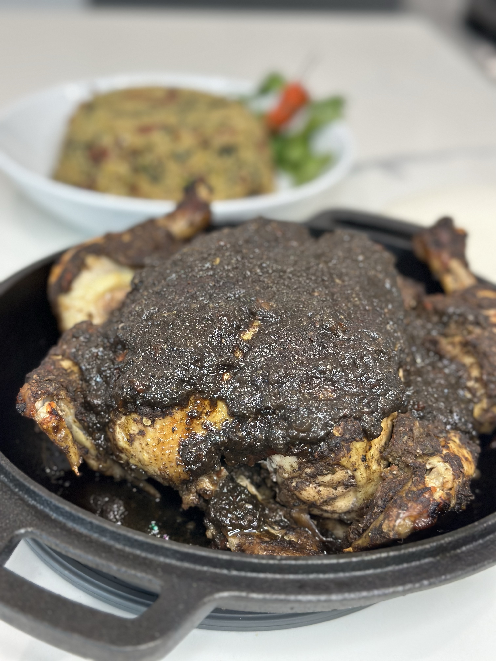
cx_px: 248
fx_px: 917
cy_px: 330
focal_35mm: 48
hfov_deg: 30.3
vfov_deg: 39.7
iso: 160
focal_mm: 6.86
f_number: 1.78
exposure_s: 1/120
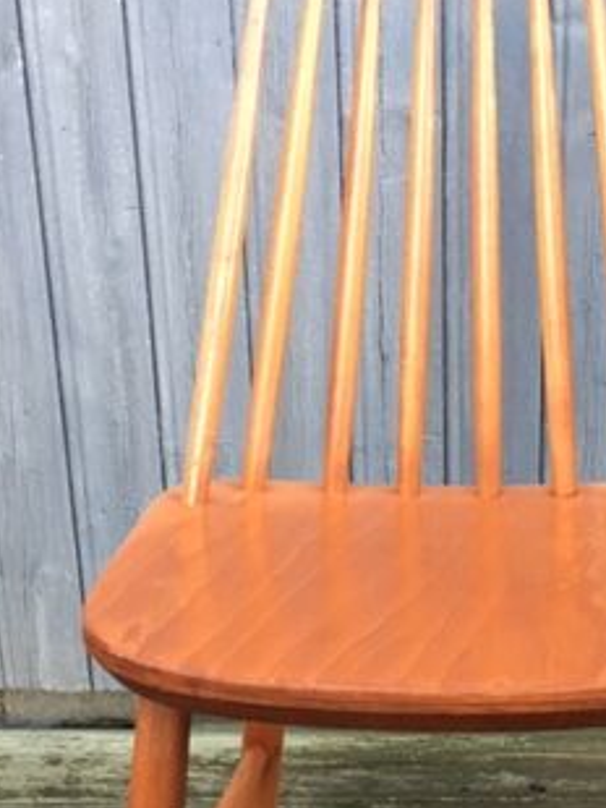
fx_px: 1400
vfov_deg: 31.8
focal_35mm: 60
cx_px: 441
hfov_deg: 24.2
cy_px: 570
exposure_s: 1/33
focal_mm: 4.15
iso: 200
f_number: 2.2
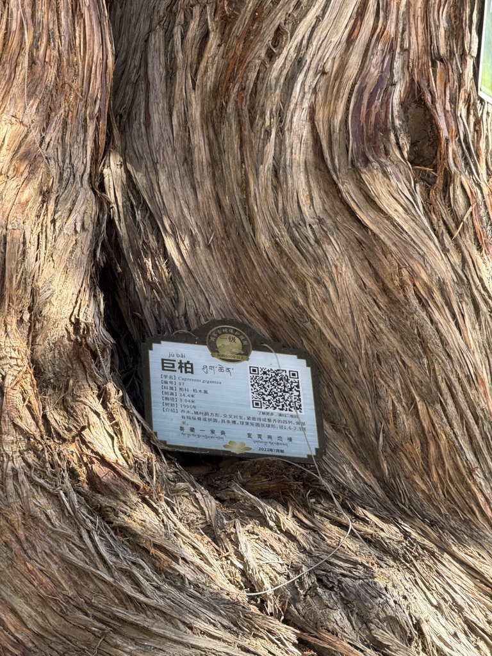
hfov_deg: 12.3
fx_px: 2274
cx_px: 246
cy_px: 328
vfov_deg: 16.4
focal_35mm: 120
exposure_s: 1/163
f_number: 2.8
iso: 64
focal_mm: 15.66
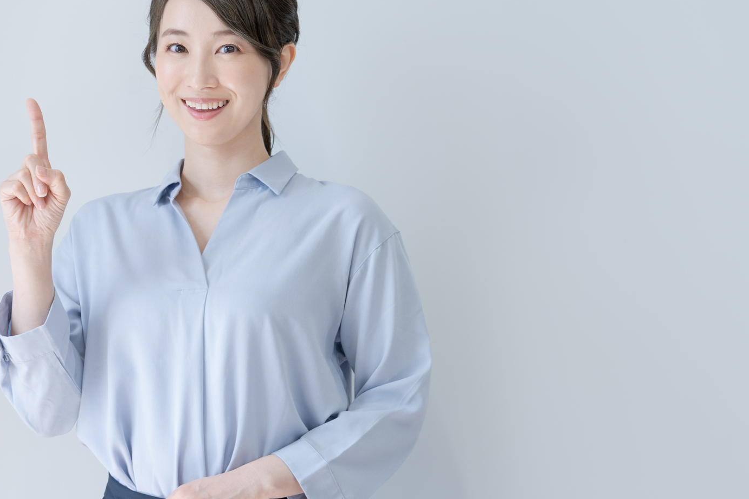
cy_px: 253
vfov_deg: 11.1
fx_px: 2559
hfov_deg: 16.6
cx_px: 242
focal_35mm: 123
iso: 400
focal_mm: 85
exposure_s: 1/160
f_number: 5
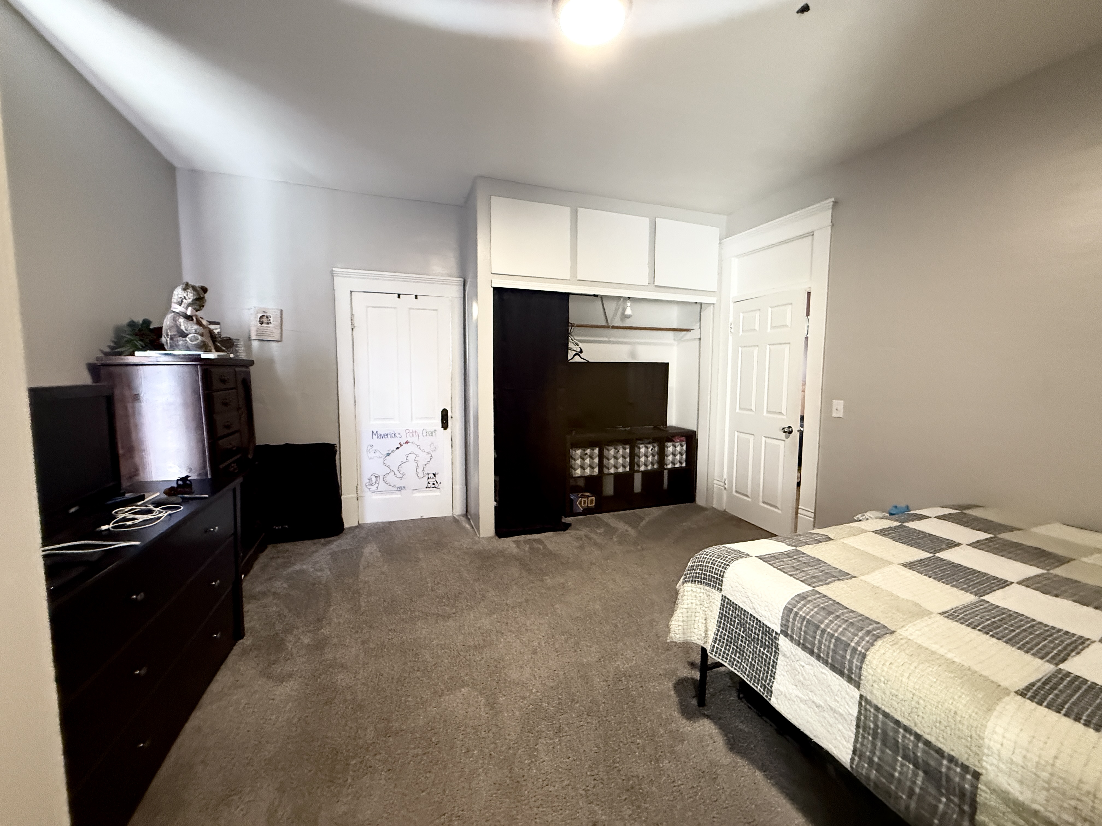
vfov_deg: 85.7
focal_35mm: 14
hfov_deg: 102.1
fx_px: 446
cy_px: 413
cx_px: 551
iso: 800
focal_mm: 2.22
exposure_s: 1/60
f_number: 2.2
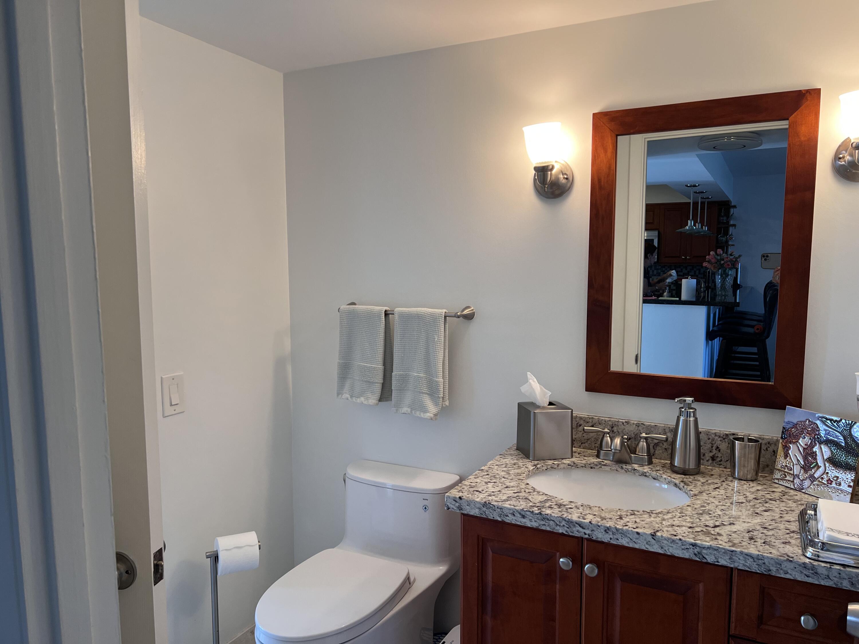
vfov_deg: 53.1
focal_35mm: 26
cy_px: 322
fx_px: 645
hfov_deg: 67.3
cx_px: 430
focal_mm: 5.7
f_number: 1.5
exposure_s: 1/120
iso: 125
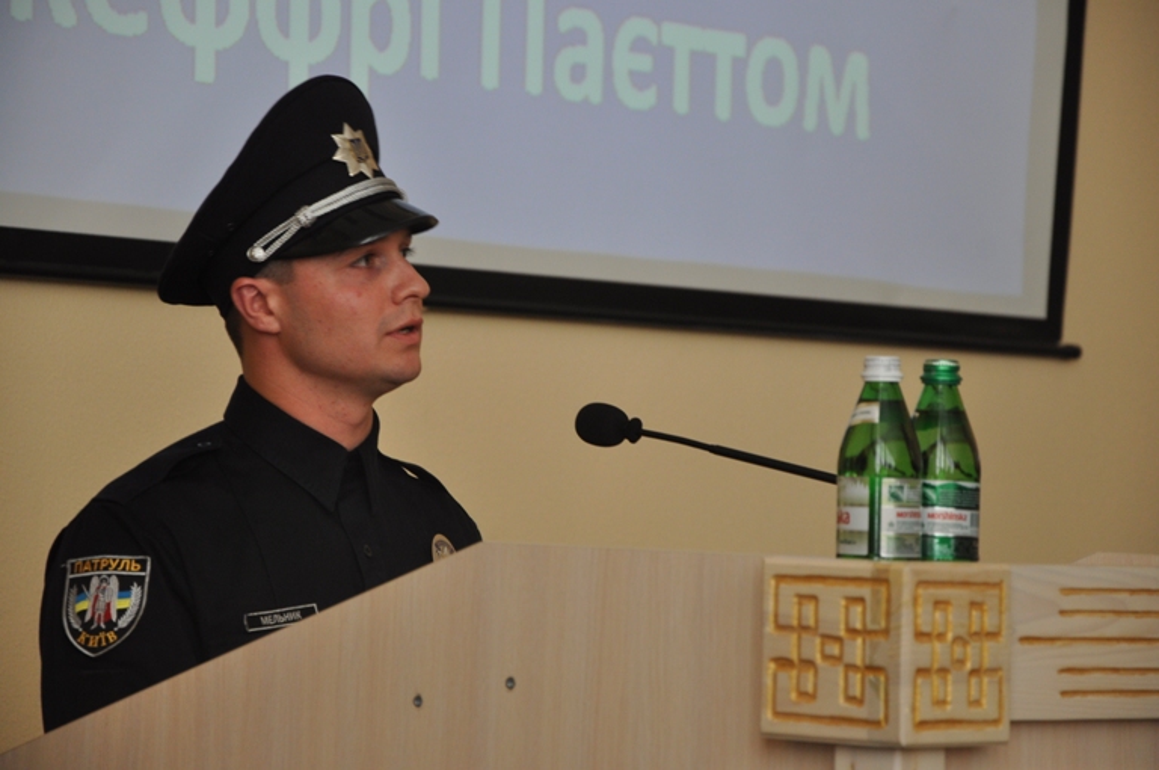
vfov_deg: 8.7
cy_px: 385
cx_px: 580
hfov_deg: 13.1
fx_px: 5064
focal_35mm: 158
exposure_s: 1/60
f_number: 5.6
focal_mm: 105
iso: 720
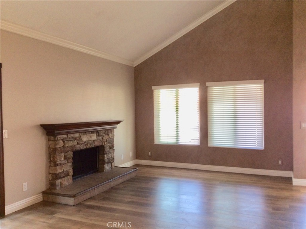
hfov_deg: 56.9
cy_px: 114
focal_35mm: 32
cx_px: 153
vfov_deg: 44.1
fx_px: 282
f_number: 2.4
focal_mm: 3.3
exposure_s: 1/30
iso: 40
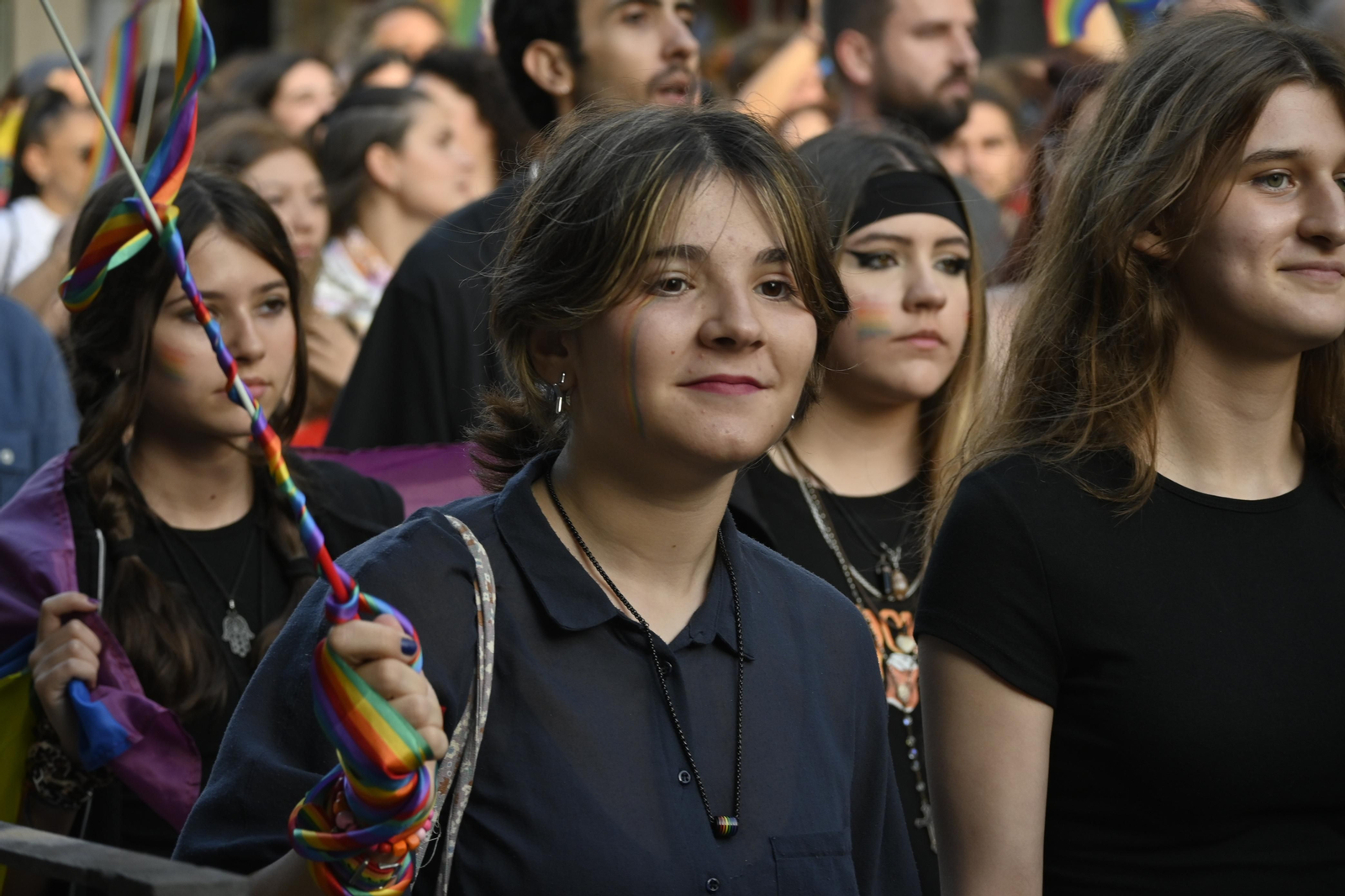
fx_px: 4650
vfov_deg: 11.0
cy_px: 448
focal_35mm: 124
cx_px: 672
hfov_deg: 16.5
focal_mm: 83
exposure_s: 1/320
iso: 400
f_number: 5.6
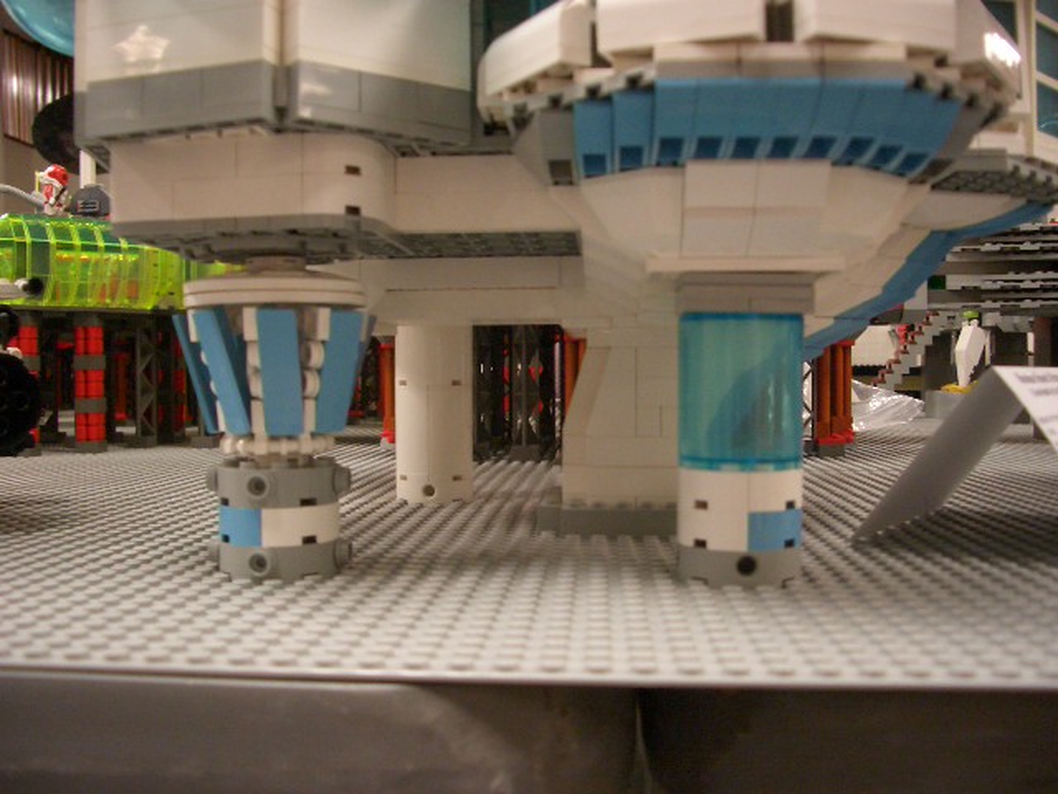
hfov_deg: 52.6
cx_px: 529
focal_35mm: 35
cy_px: 397
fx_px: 1070
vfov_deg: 40.7
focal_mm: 5.8
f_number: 2.6
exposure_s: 1/40
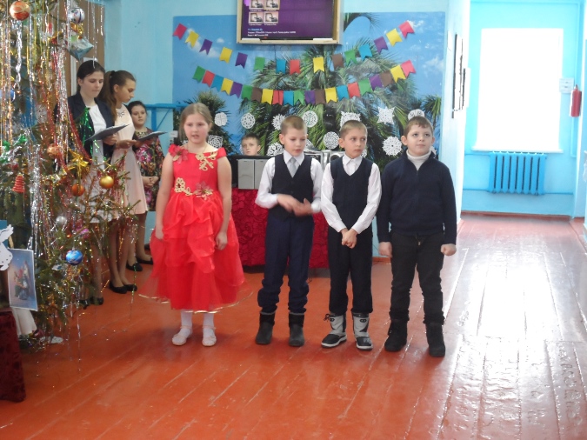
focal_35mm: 43
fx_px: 729
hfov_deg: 43.9
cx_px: 294
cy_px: 220
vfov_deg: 33.6
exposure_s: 1/8
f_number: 3.2
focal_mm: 7.8
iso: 400
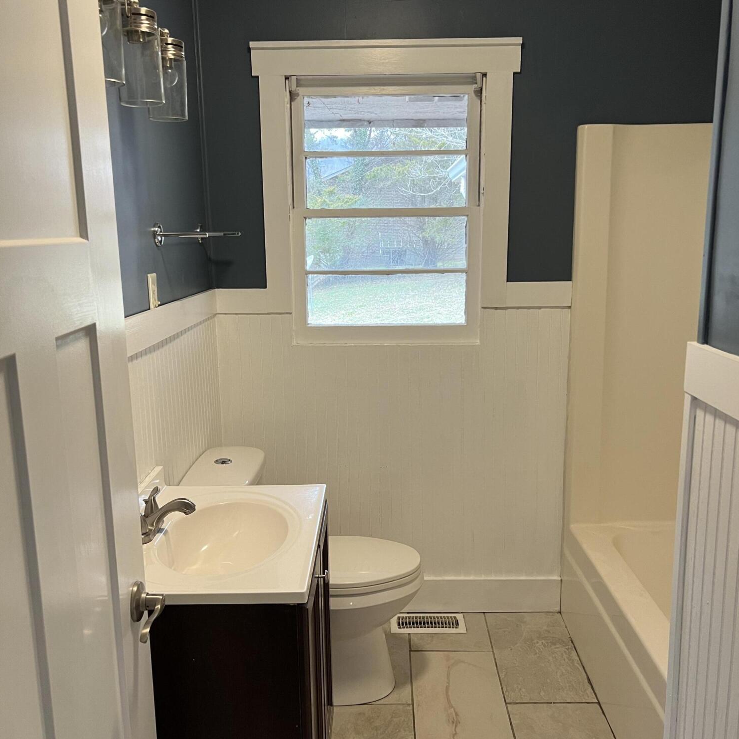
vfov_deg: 52.5
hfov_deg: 52.5
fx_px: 749
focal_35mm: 31
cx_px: 371
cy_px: 371
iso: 80
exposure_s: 1/60
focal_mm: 5.7
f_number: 1.5
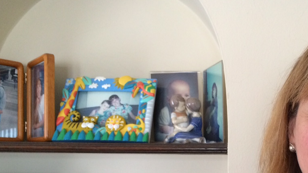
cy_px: 175
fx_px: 433
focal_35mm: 53
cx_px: 249
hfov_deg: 37.7
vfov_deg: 21.8
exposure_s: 1/30
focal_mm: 4.15
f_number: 2.2
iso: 200
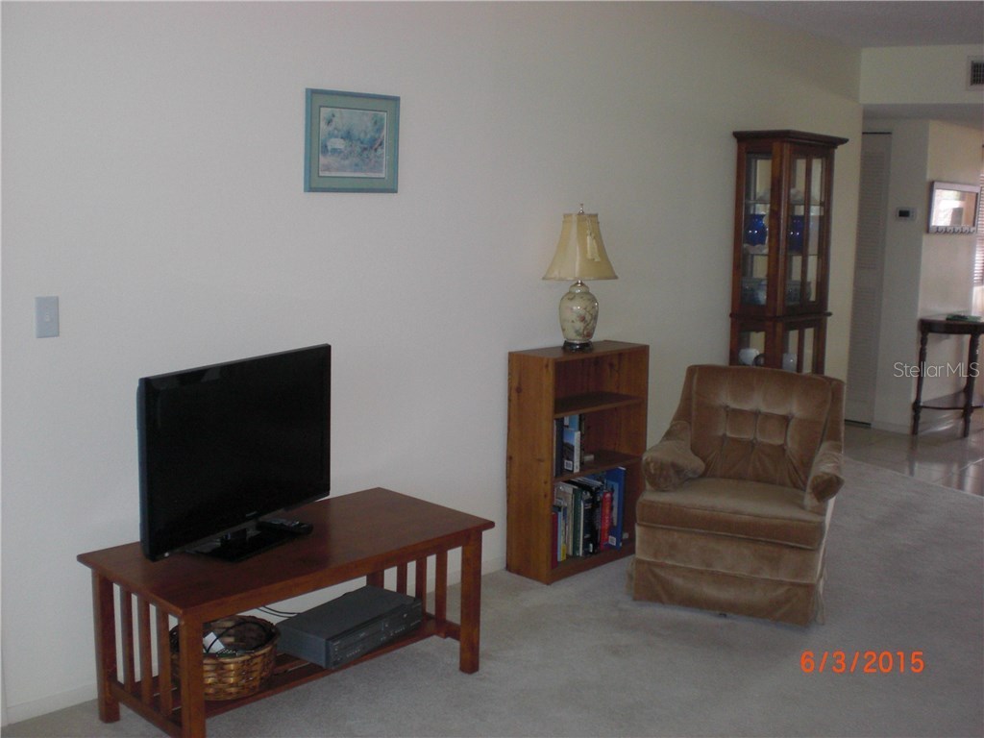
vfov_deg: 37.7
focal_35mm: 38
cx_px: 492
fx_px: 1080
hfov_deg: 49.0
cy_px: 369
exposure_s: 1/60
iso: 200
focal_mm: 6.3
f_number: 3.1
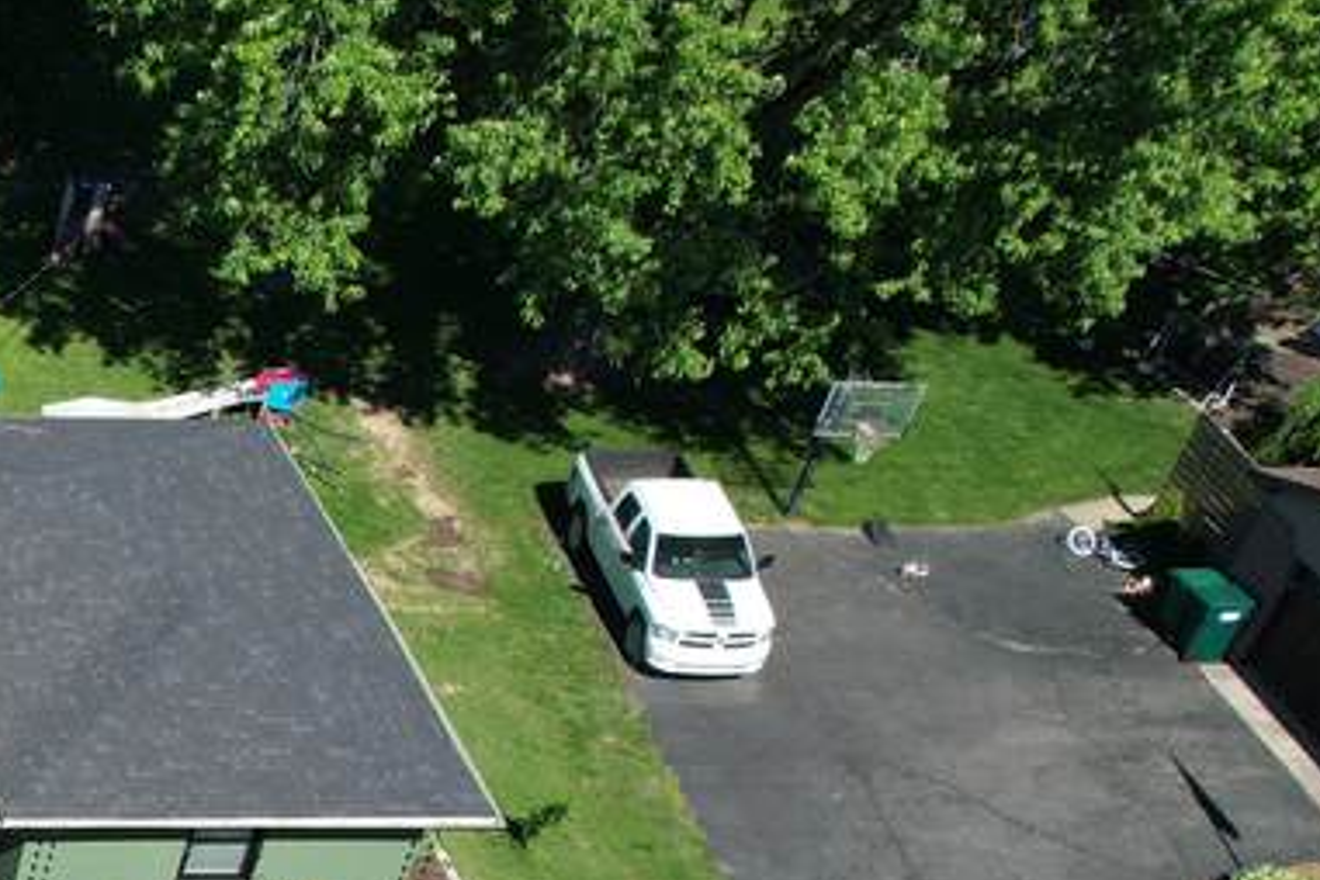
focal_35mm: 74
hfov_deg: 21.5
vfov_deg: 17.1
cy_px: 1218
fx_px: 2713
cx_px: -818
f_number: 2.8
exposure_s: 1/1500
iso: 100
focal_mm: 8.38
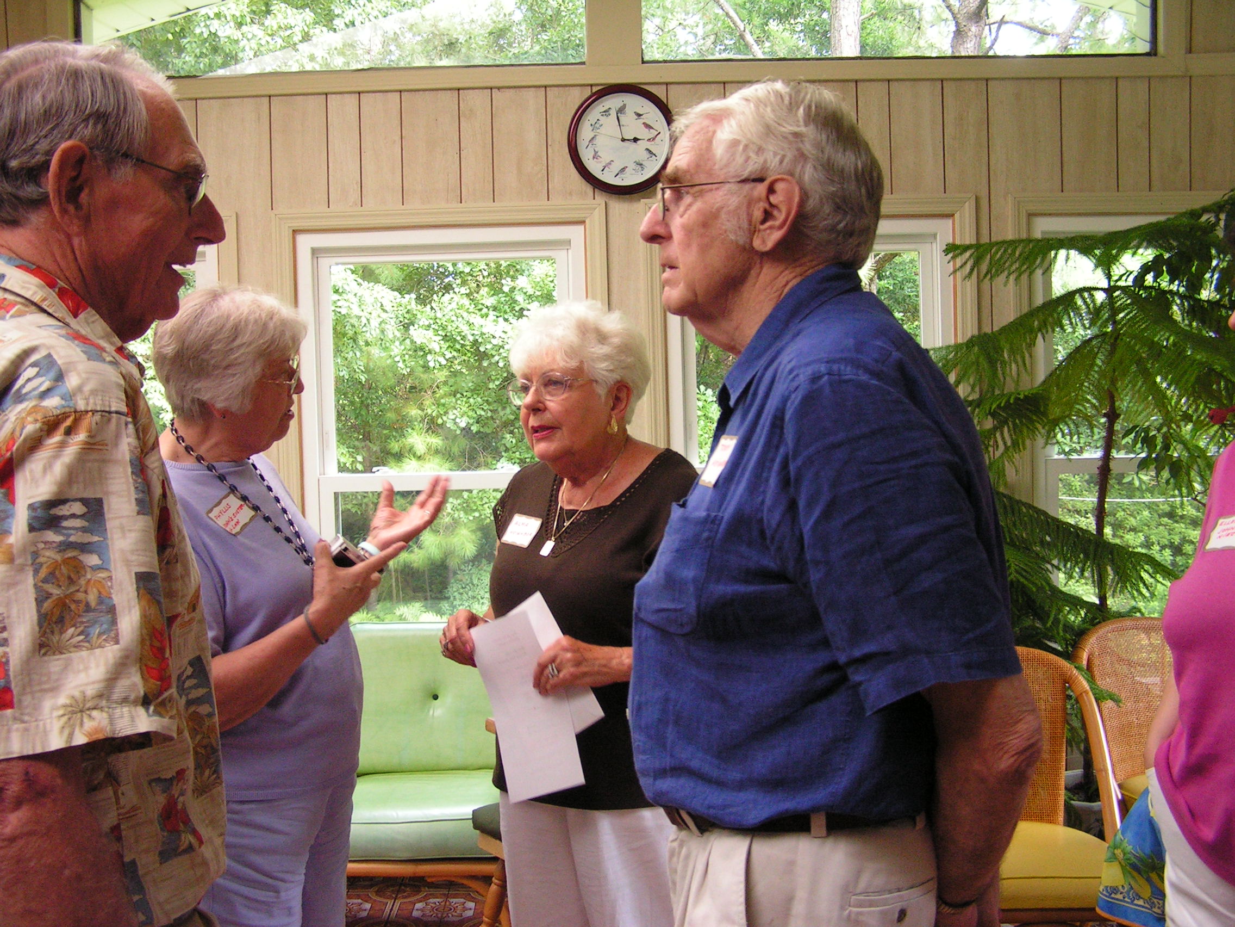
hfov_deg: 49.0
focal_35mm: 38
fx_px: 1356
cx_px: 618
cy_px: 464
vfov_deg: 37.7
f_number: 2.8
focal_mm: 6.3
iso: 125
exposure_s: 1/40
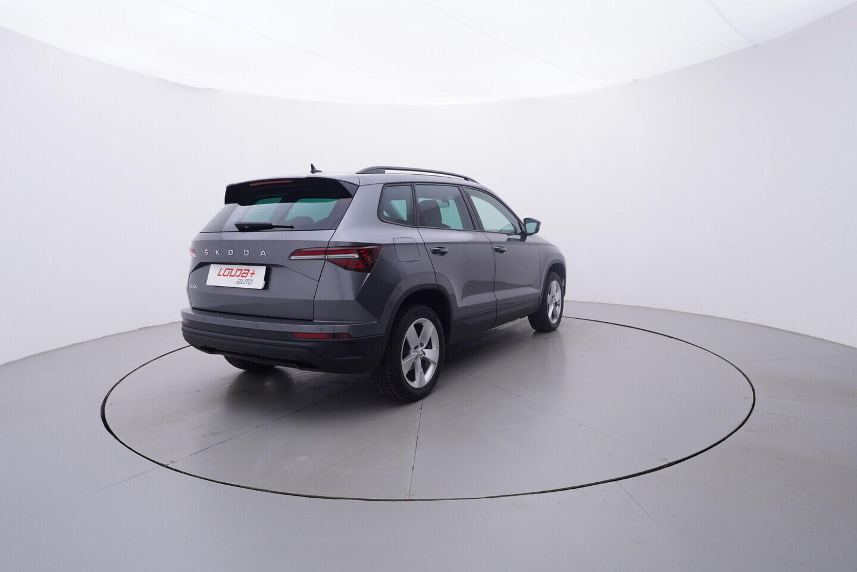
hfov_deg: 77.3
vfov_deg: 56.2
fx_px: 536
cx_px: 428
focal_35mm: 22
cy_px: 286
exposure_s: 1/80
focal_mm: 15
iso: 200
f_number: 5
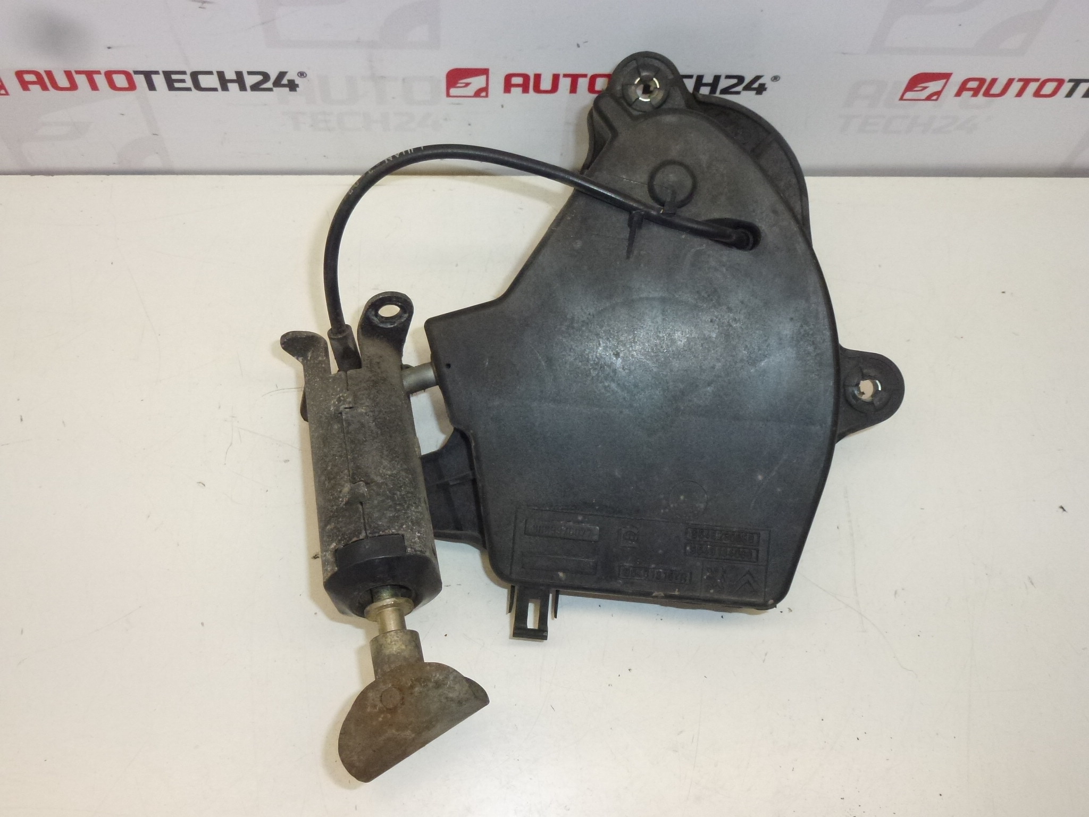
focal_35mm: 33
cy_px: 408
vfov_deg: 42.9
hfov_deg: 55.4
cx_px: 544
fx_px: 1038
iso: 400
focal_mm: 5.9
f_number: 3.6
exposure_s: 1/250
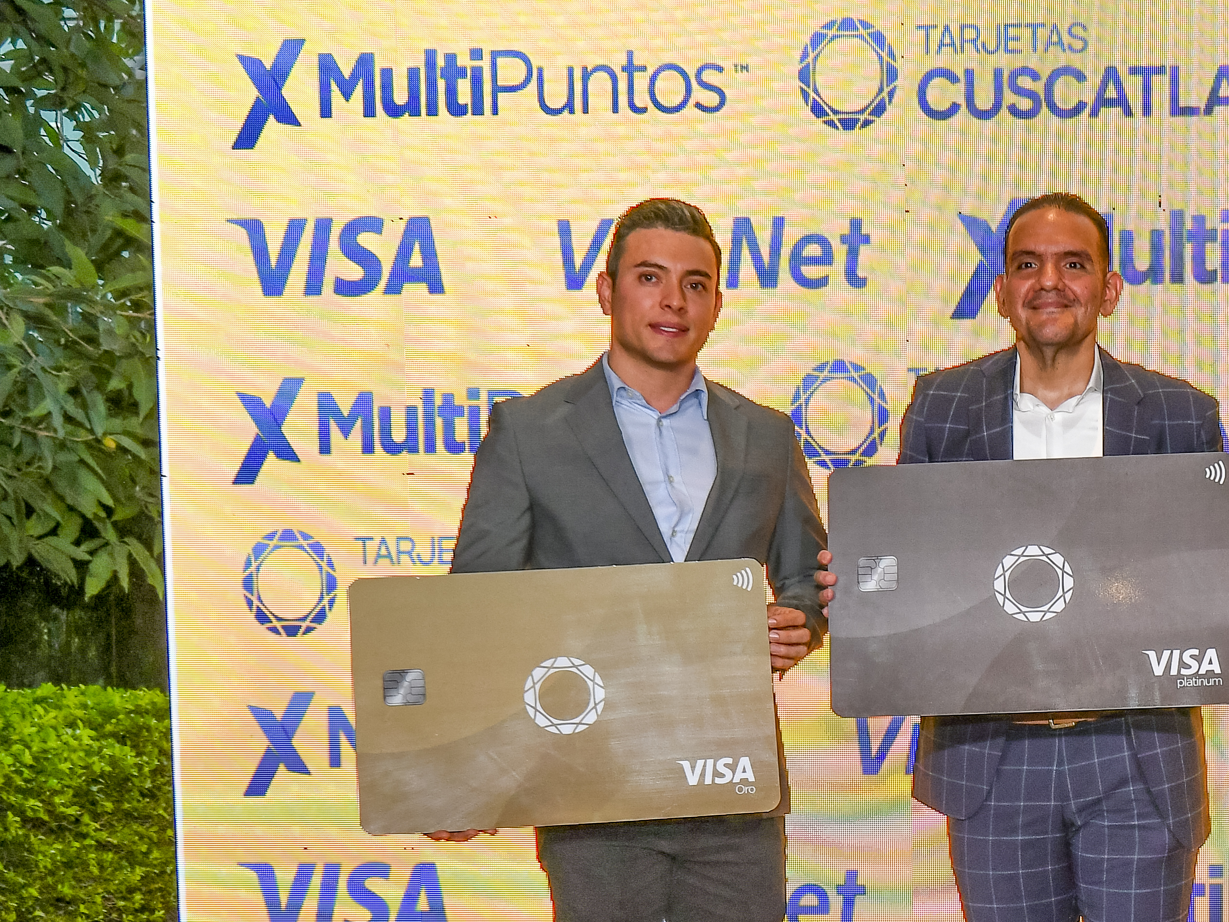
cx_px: 1048
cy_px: 840
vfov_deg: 19.0
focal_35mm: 76
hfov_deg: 25.1
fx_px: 2698
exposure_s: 1/100
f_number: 5.6
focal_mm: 24
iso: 800
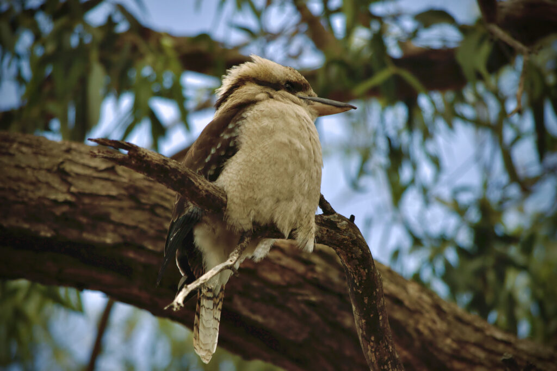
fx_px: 4290
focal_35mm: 278
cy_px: 186
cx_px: 278
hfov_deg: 7.4
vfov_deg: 4.9
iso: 200
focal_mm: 185
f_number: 5
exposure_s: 1/1250
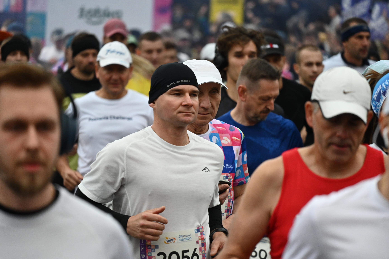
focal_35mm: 375
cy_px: 130
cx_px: 194
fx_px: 4052
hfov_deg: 5.5
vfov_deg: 3.7
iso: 1600
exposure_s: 1/1000
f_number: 6.3
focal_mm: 250
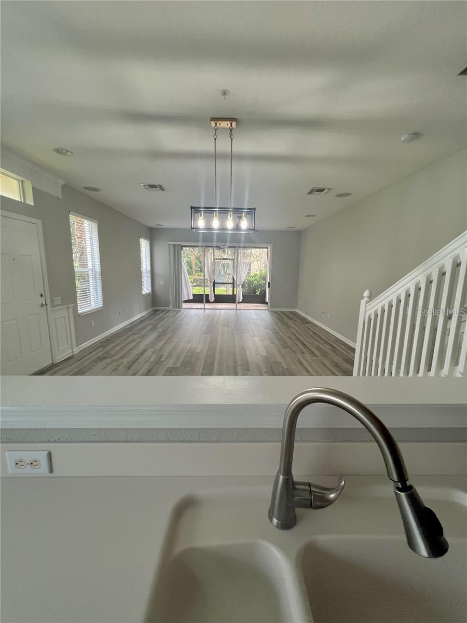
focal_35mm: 13
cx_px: 234
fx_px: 234
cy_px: 312
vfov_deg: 106.2
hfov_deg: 89.9
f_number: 1.8
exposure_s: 1/120
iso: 125
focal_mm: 1.57
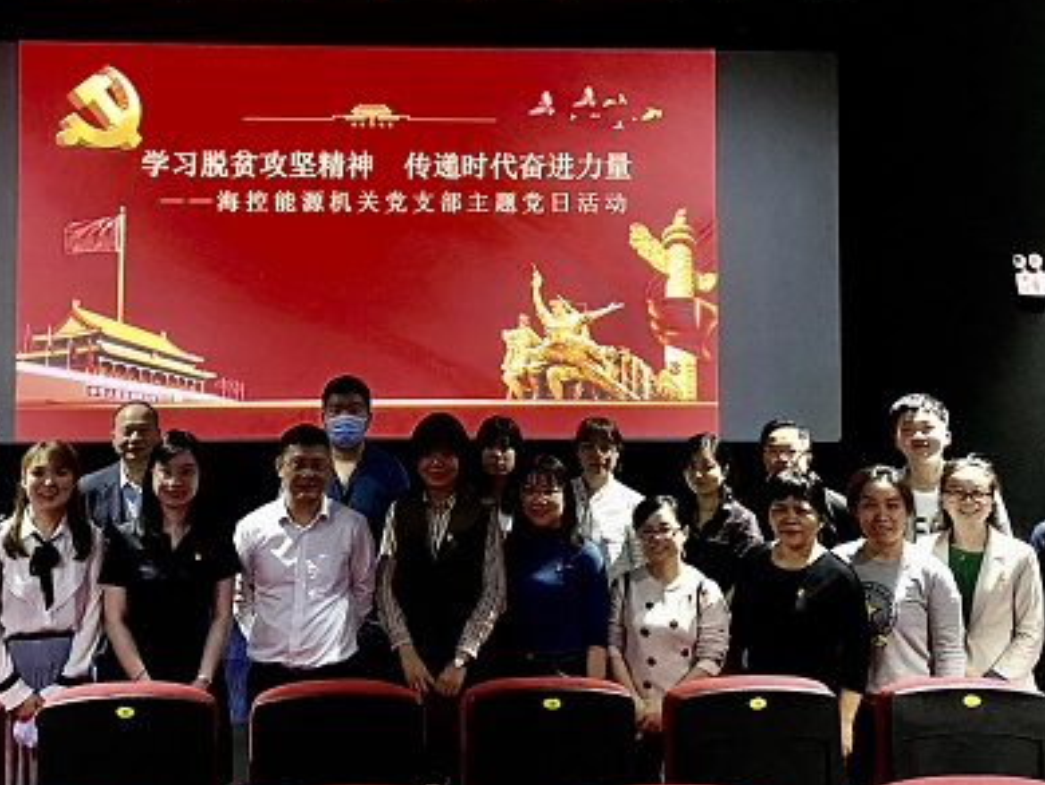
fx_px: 1208
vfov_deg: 35.4
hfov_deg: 46.4
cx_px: 399
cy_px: 220
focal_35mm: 40
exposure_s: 1/36
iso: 640
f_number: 1.8
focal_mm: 4.25
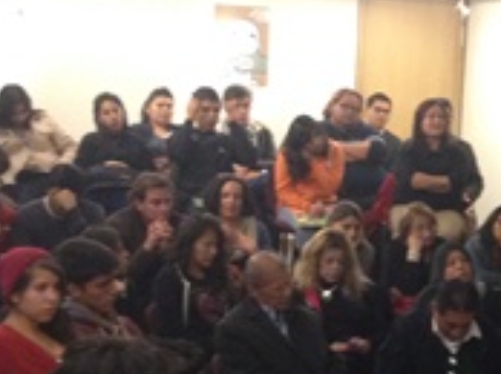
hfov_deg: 15.0
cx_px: 533
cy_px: 420
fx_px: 1864
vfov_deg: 11.3
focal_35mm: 129
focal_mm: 4.28
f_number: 2.4
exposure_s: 1/20
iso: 320
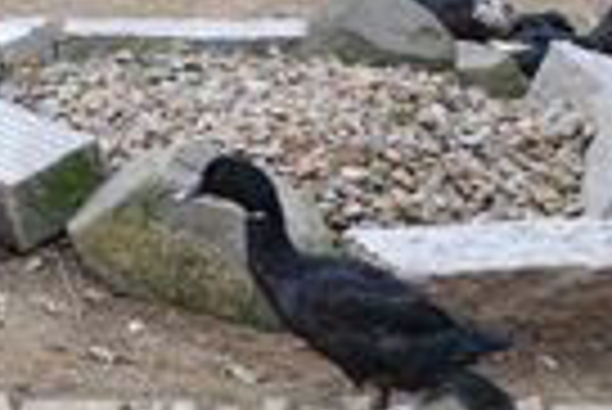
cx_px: -274
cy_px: -52
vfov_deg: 10.3
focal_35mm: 132
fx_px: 2246
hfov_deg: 14.6
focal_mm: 24
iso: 100
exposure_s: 1/125
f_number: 5.6
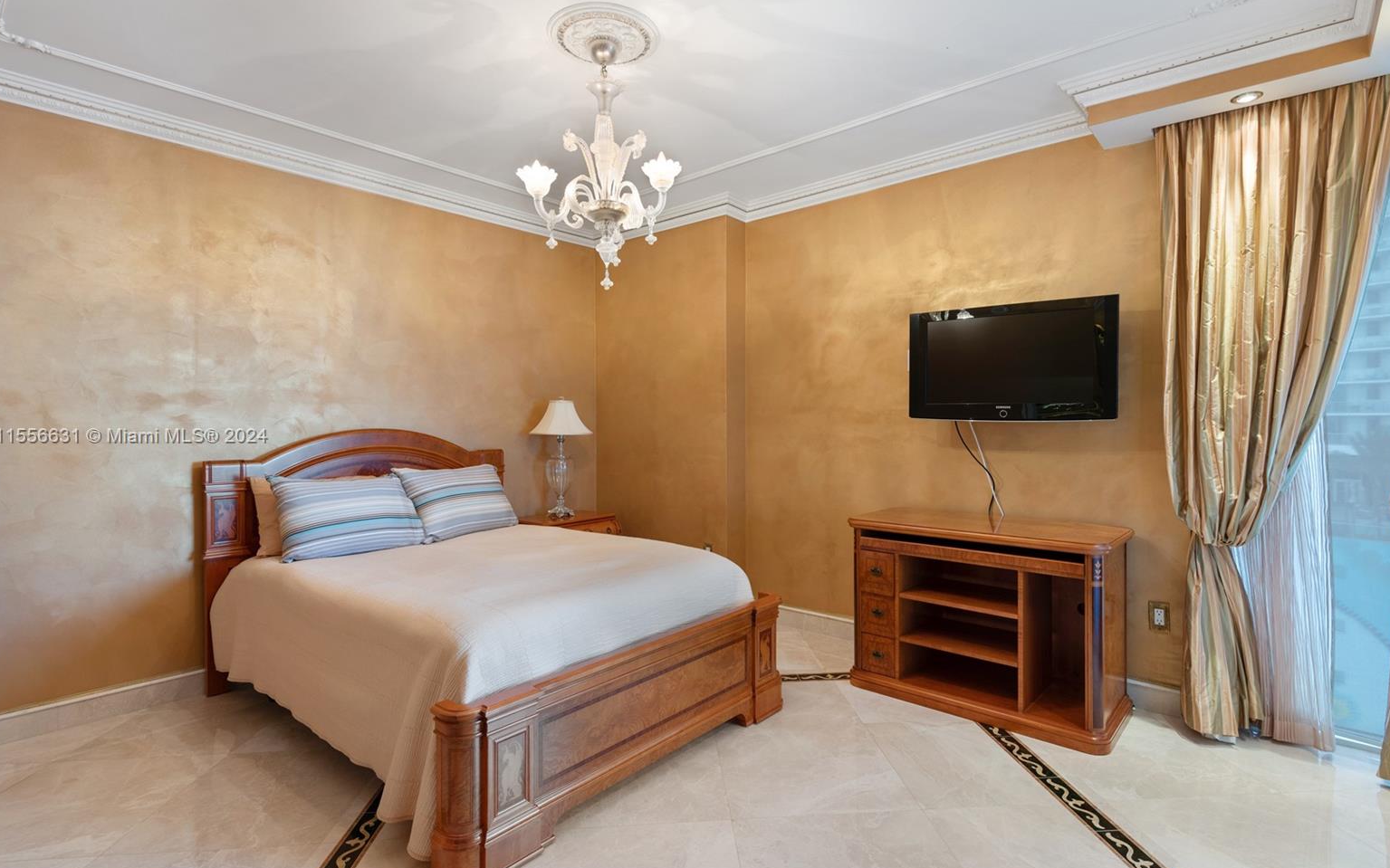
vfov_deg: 68.0
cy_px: 438
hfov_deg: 94.4
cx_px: 702
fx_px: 644
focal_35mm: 17
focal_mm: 16
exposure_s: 1/2.5
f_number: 8
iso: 250
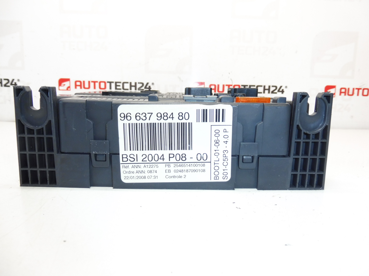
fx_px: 256
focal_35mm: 24
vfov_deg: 56.8
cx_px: 184
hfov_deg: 71.6
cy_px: 138
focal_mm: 4.3
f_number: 3.5
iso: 200
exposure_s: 1/60
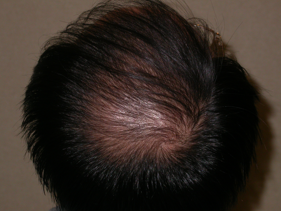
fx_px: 1234
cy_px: 106
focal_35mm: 152
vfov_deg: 9.8
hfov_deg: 13.0
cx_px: 141
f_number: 5
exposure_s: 1/60.3
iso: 100
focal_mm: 31.3
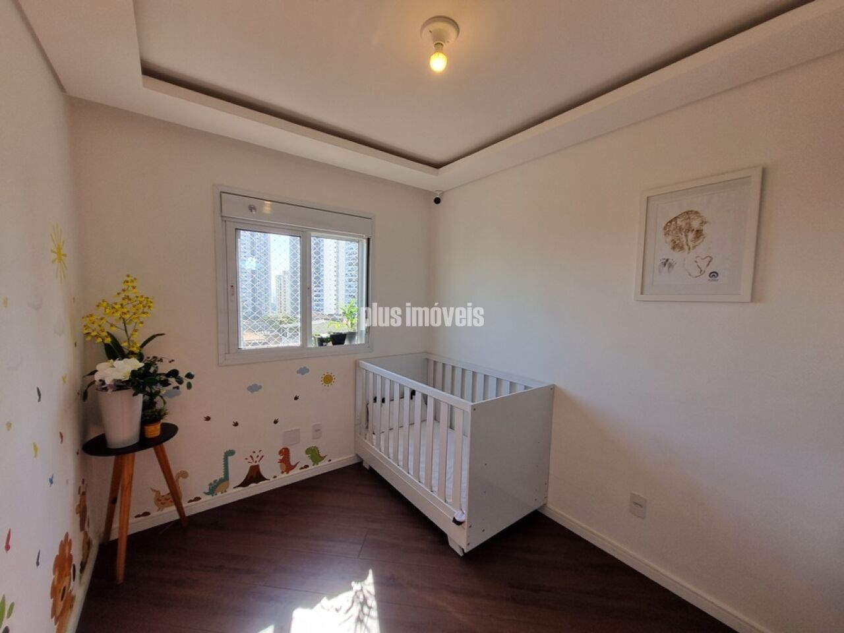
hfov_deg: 106.2
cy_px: 316
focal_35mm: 13
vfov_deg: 89.9
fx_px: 317
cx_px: 422
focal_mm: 1.74
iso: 50
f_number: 2.2
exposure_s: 1/145
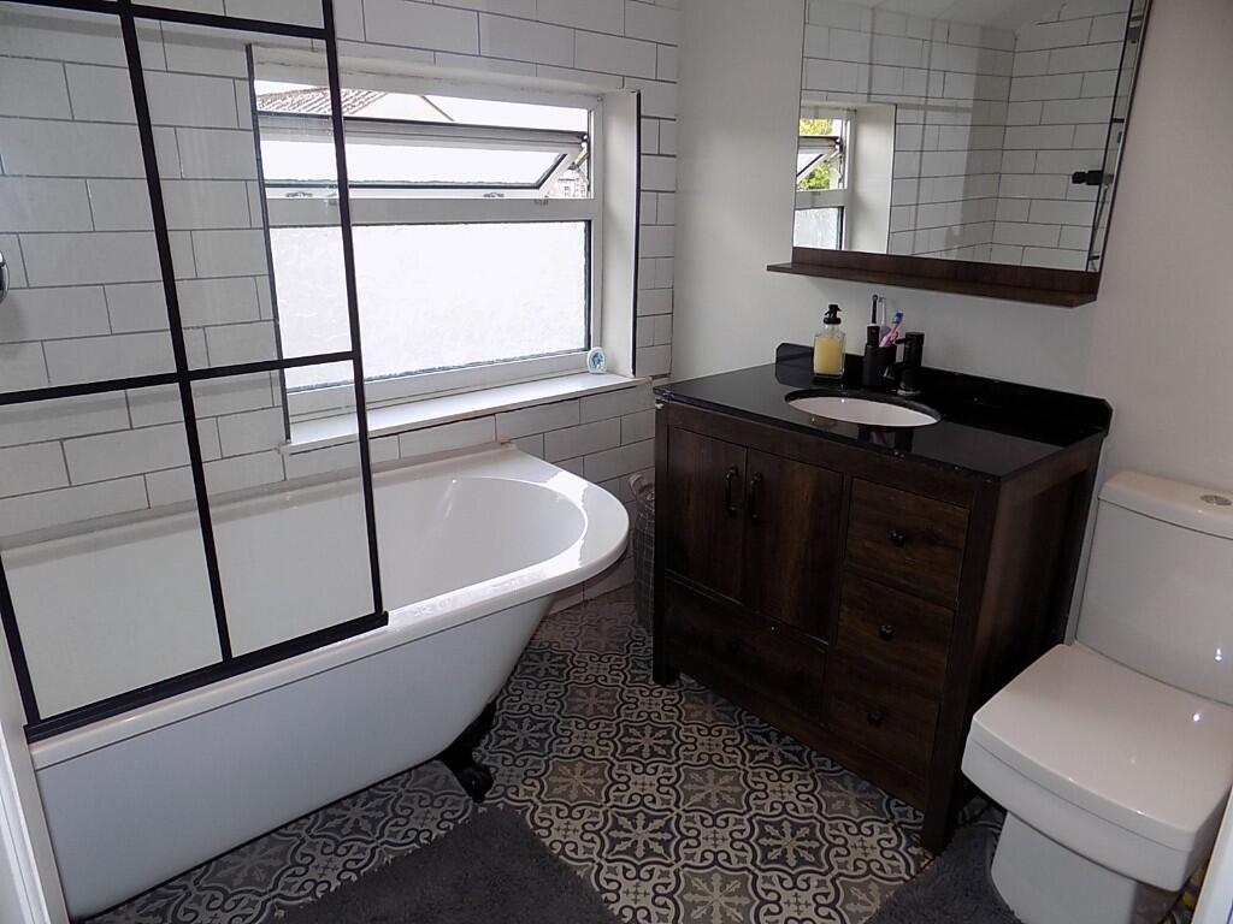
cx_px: 616
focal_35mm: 23
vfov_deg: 58.9
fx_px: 819
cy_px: 462
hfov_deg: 73.9
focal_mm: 4
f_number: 3.1
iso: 80
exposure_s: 1/60
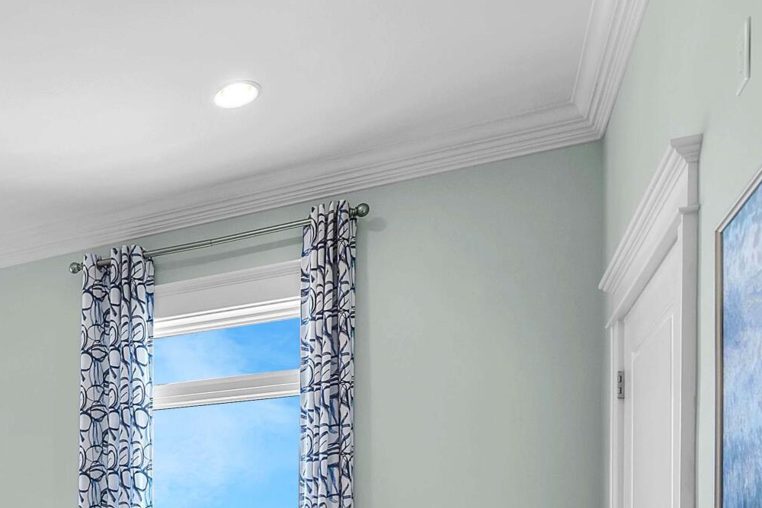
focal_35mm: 36
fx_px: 762
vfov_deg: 33.4
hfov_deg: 44.8
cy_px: 522
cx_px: -6
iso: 100
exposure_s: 1/6
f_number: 5.6
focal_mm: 12
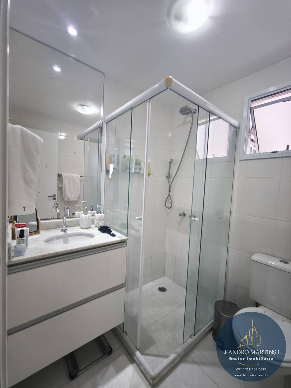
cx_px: 146
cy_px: 194
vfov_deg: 98.2
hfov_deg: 81.7
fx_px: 168
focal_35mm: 15
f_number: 2.2
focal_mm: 1.91
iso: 200
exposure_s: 1/30
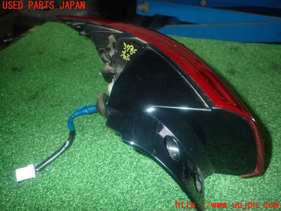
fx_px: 203
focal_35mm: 25
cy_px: 106
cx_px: 140
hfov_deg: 69.4
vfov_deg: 54.9
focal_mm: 4.5
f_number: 5.6
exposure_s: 1/30
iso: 500
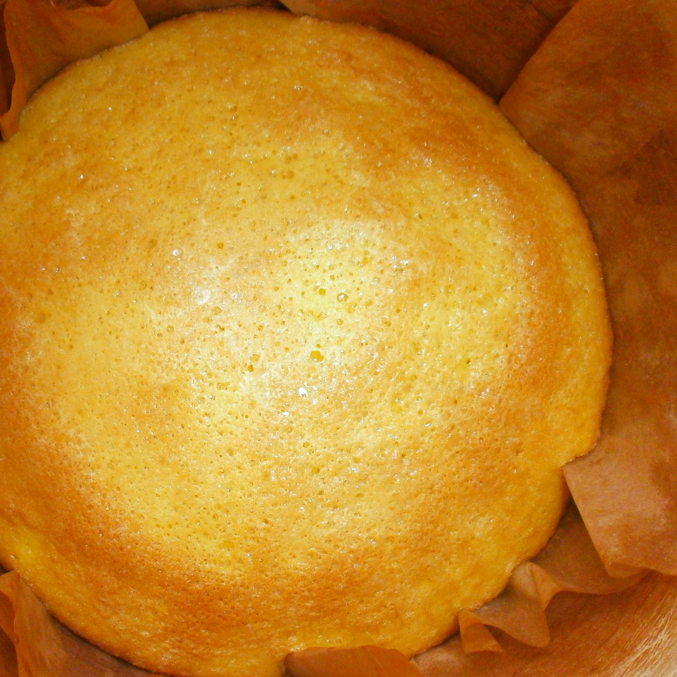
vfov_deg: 51.1
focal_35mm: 32
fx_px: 708
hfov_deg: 50.6
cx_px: 258
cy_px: 338
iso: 400
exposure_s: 1/30
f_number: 2.9
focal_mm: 4.8
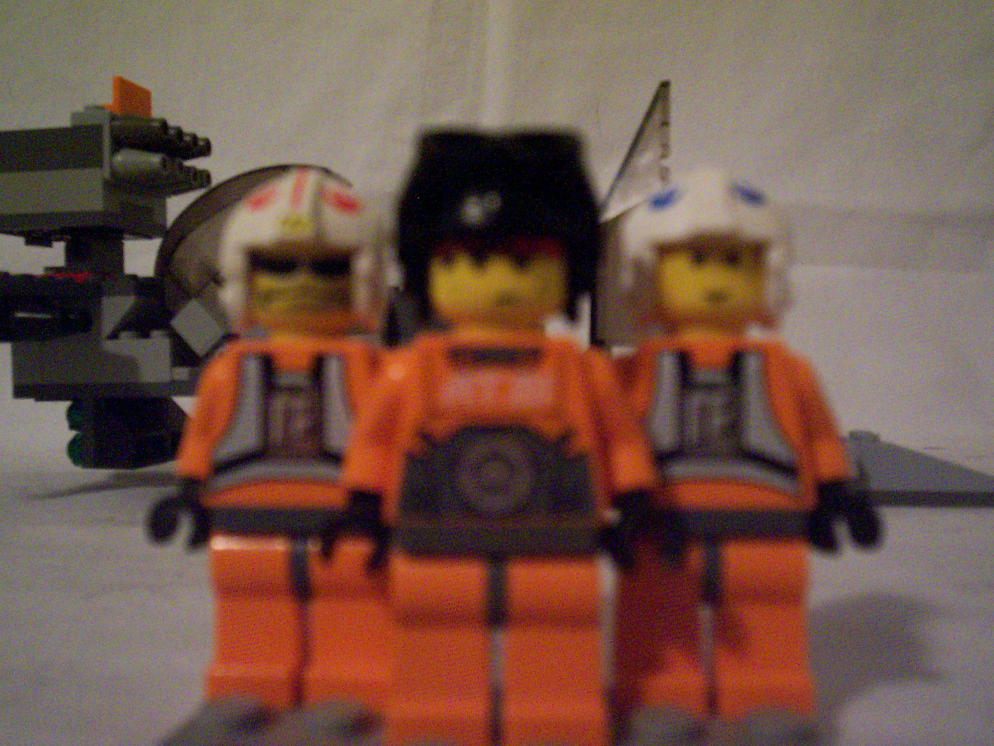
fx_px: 1034
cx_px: 497
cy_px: 373
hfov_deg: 51.4
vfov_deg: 39.7
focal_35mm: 36
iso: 400
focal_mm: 5.9
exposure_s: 1/8
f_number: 4.5
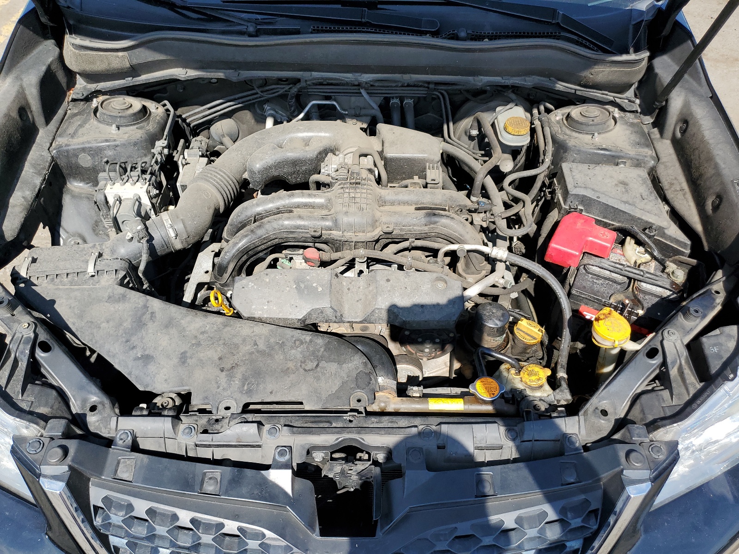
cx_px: 370
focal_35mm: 26
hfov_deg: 67.3
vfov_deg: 53.1
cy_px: 277
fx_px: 555
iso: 50
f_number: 1.5
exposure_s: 1/2000
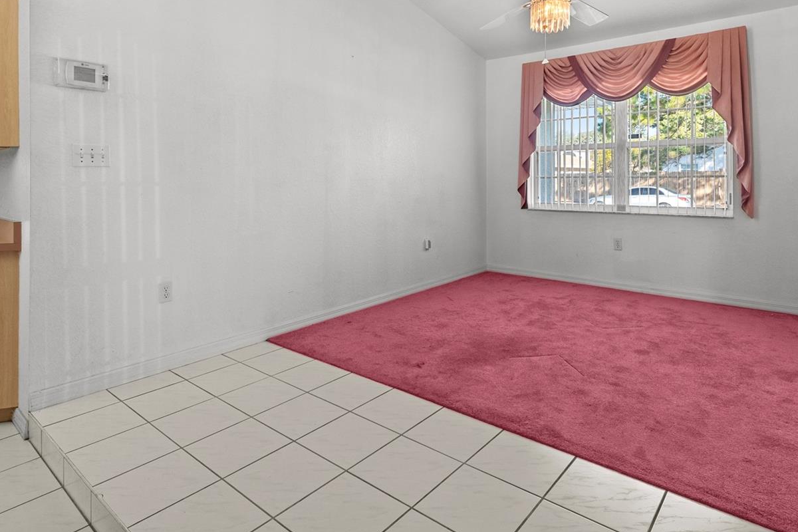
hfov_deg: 83.9
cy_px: 186
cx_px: 420
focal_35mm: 20
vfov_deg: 60.7
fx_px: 443
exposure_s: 1/15
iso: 640
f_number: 7.1
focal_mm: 10
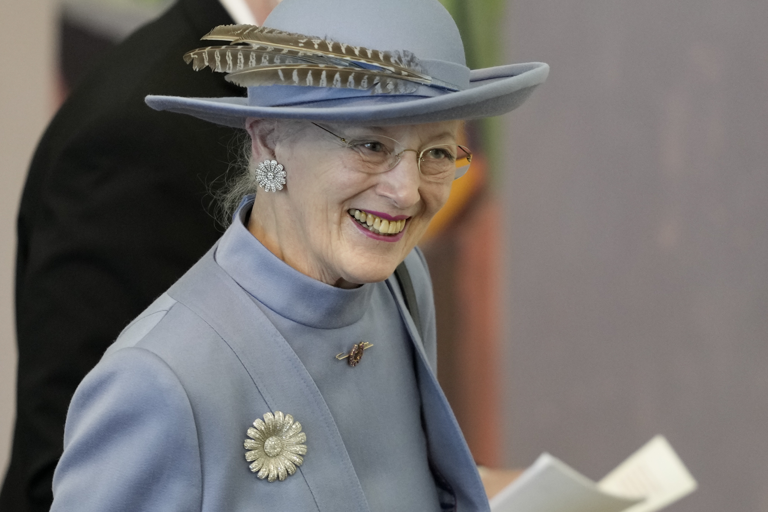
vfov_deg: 3.4
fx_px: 8533
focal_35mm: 400
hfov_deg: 5.2
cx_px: 384
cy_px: 256
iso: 2500
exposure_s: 1/320
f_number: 2.8
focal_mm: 400
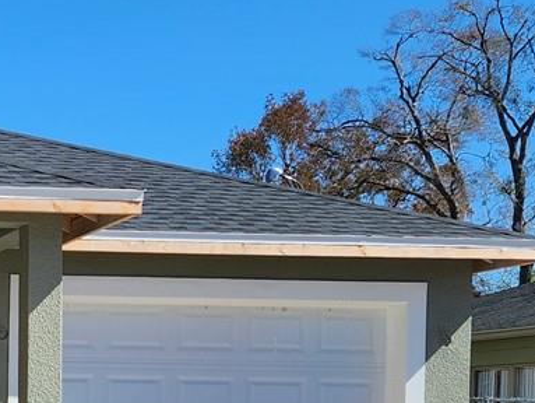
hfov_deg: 18.6
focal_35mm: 96
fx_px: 1485
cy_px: 430
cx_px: -215
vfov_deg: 15.1
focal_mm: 5.4
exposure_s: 1/1889
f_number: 1.8
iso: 20
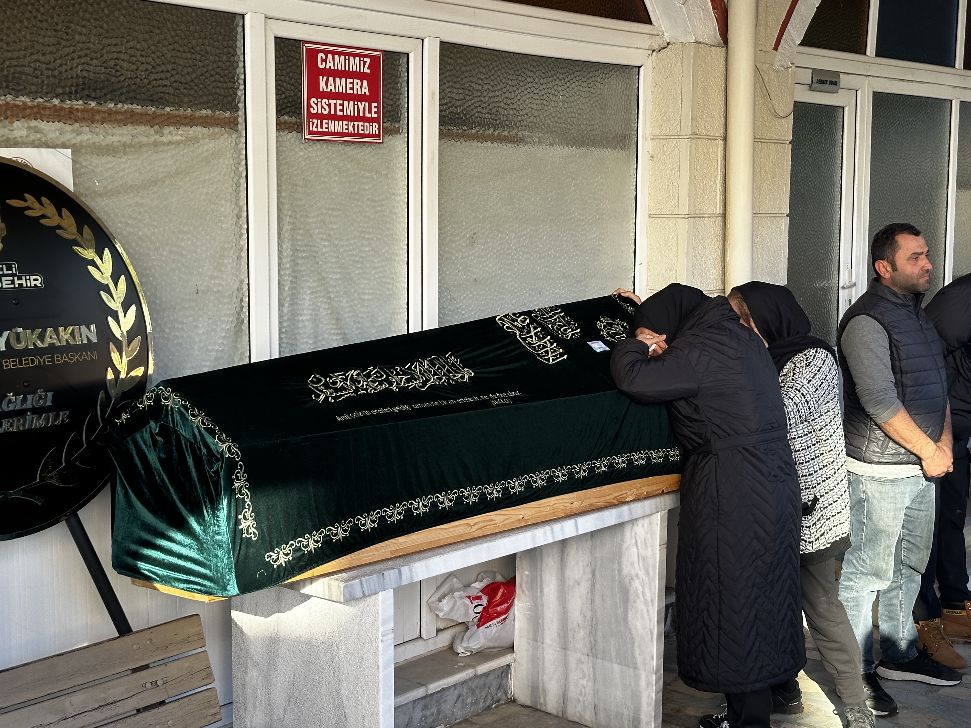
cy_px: 342
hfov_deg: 37.5
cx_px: 499
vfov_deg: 28.6
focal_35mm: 51
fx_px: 1431
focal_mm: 6.86
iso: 50
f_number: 1.78
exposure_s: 1/127
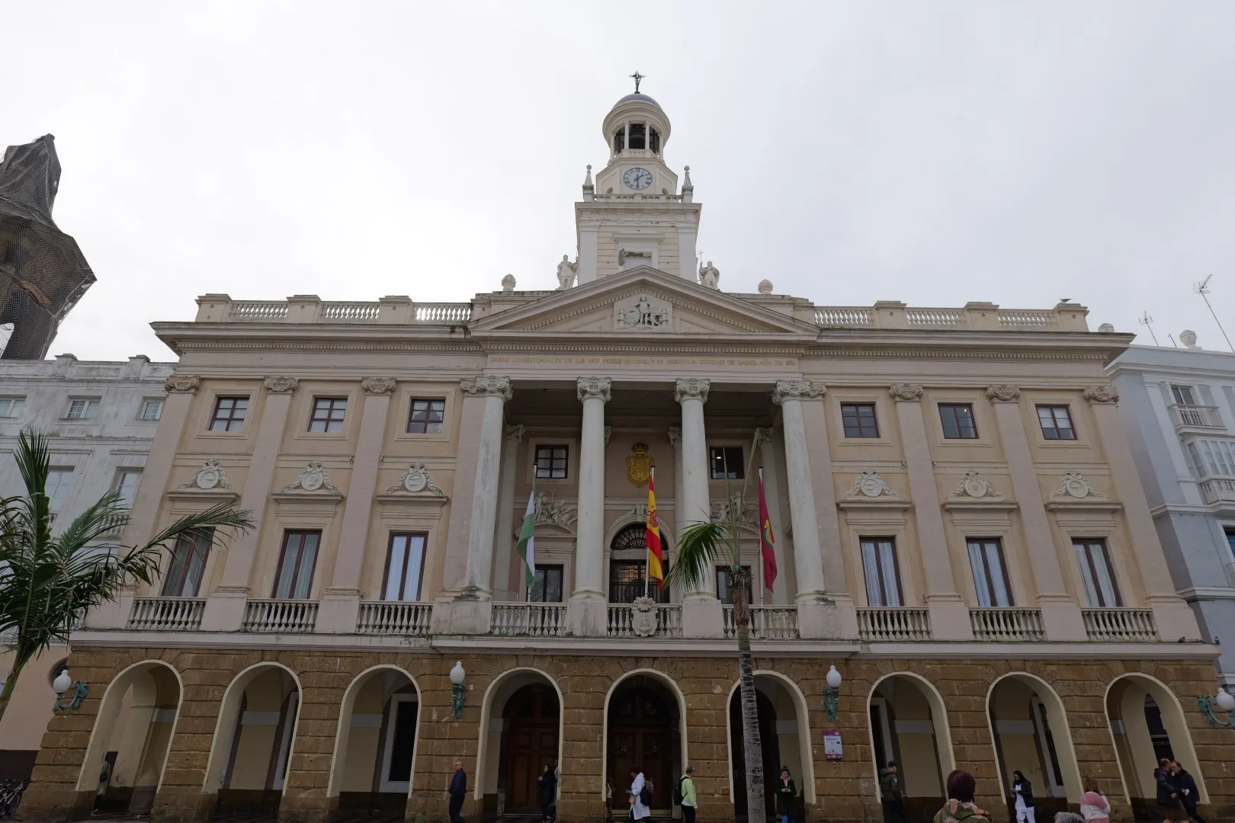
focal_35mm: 20
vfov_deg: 61.9
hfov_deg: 84.0
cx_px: 618
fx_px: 686
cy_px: 412
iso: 100
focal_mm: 20
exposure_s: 1/320
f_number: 6.3
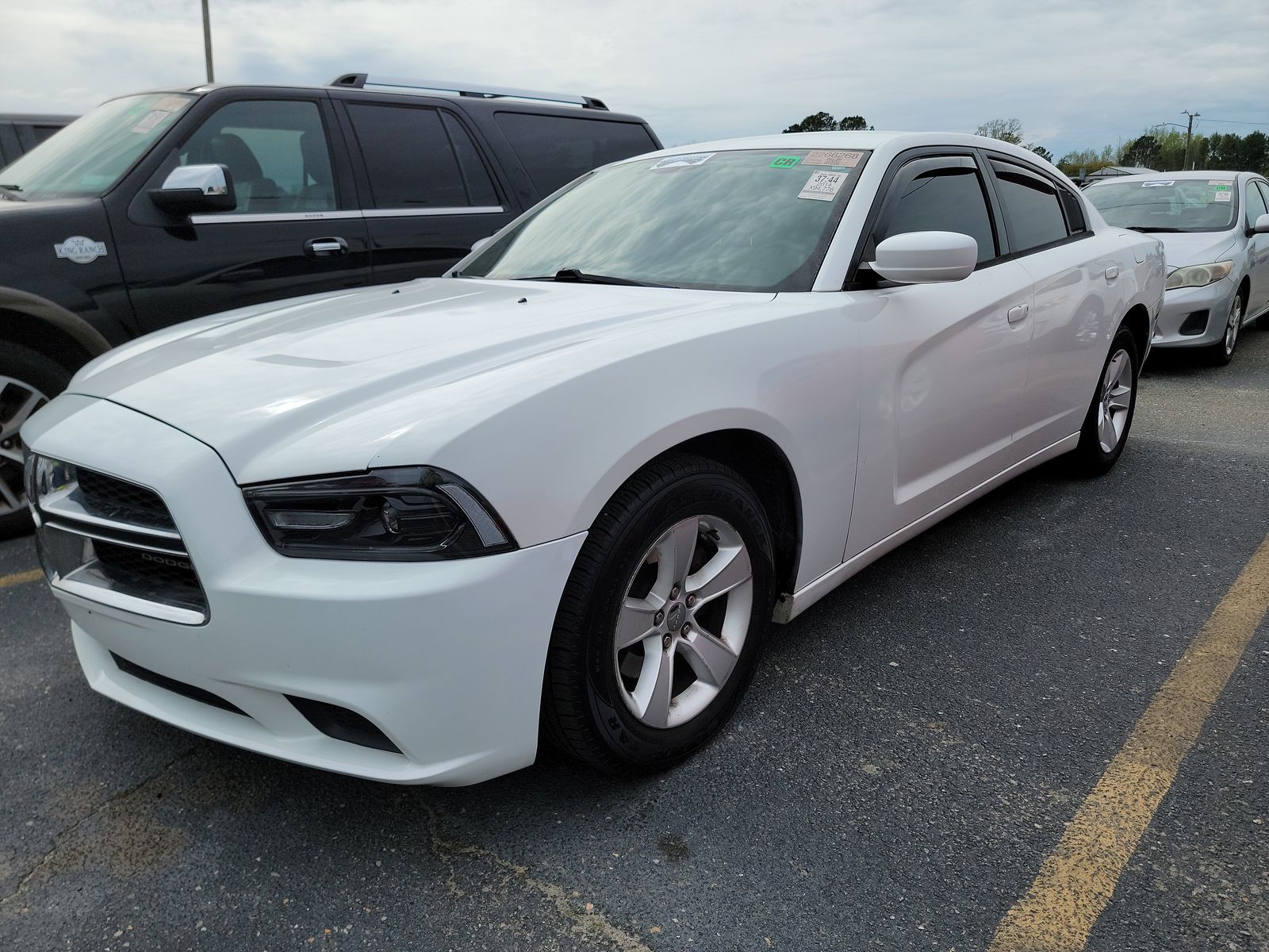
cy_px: 476
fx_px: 880
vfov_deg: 56.8
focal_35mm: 24
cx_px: 634
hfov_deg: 71.6
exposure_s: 1/1018
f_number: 1.8
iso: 50
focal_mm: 6.7
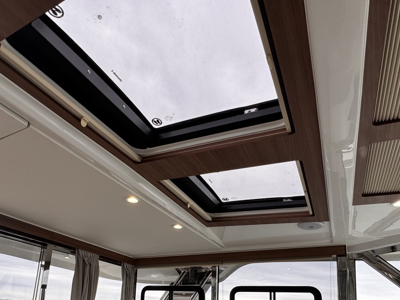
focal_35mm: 25
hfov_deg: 69.2
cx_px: 180
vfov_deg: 50.1
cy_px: 258
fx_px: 289
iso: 40
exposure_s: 1/154
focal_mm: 2.22
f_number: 2.2
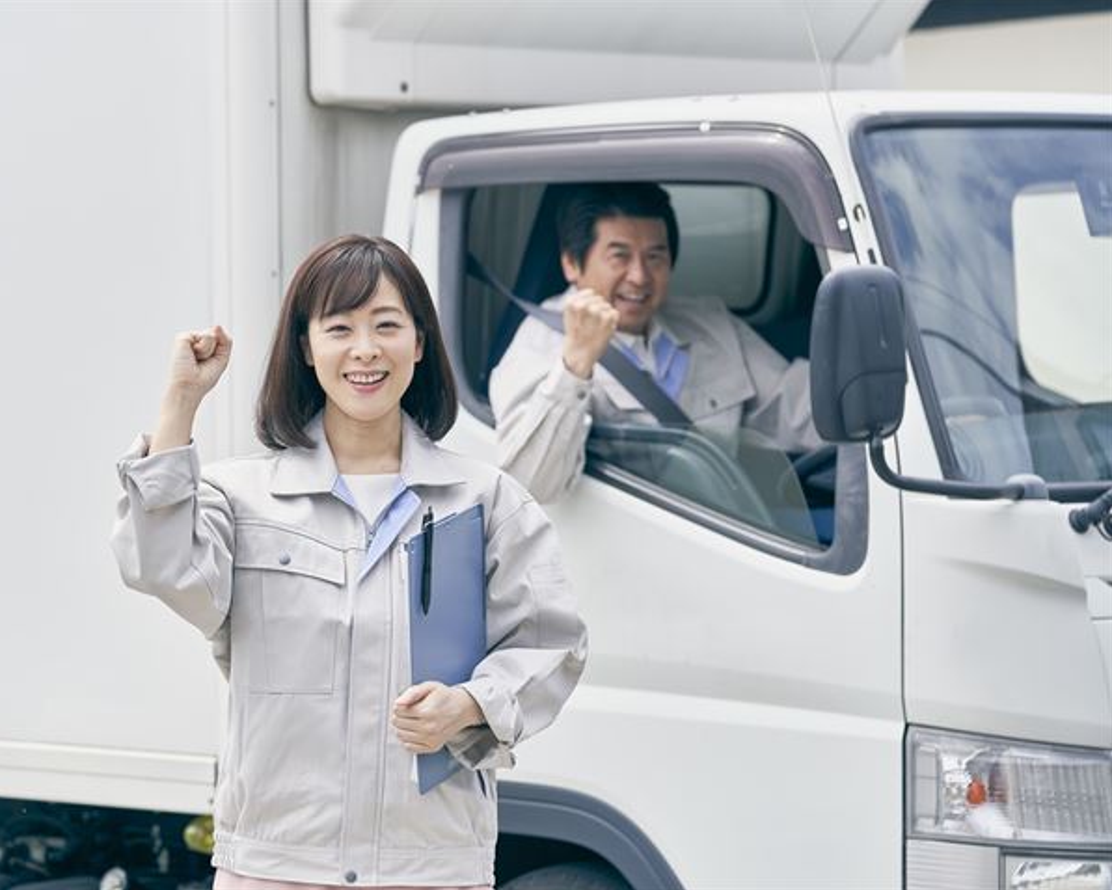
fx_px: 4807
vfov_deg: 10.6
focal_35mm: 146
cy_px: 445
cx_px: 443
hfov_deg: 13.2
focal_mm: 129
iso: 100
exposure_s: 1/500
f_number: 4.5
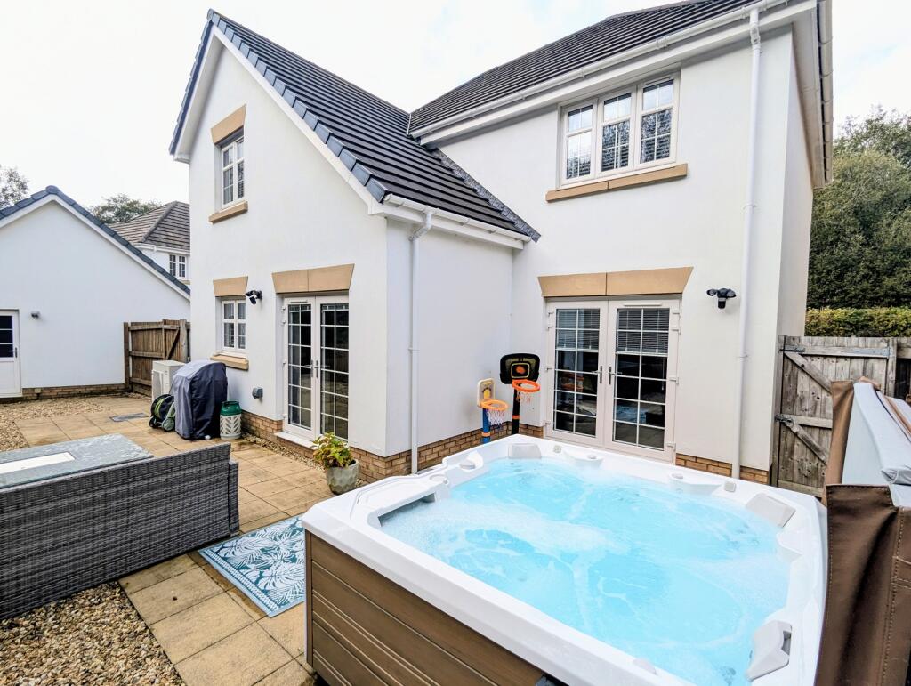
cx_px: 456
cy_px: 343
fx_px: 422
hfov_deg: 94.4
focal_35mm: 16
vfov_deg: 78.2
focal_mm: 2.35
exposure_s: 1/406
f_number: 2.2
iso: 50
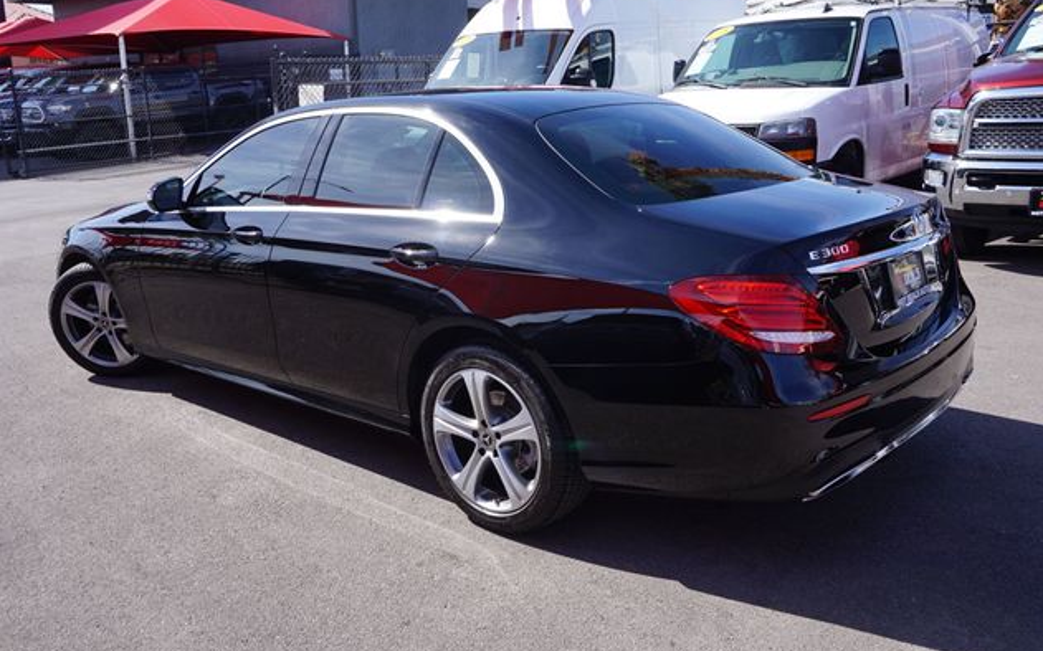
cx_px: 516
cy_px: 326
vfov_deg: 40.6
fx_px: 881
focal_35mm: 31
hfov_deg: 61.2
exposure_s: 1/80
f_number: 10
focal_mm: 20
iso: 100
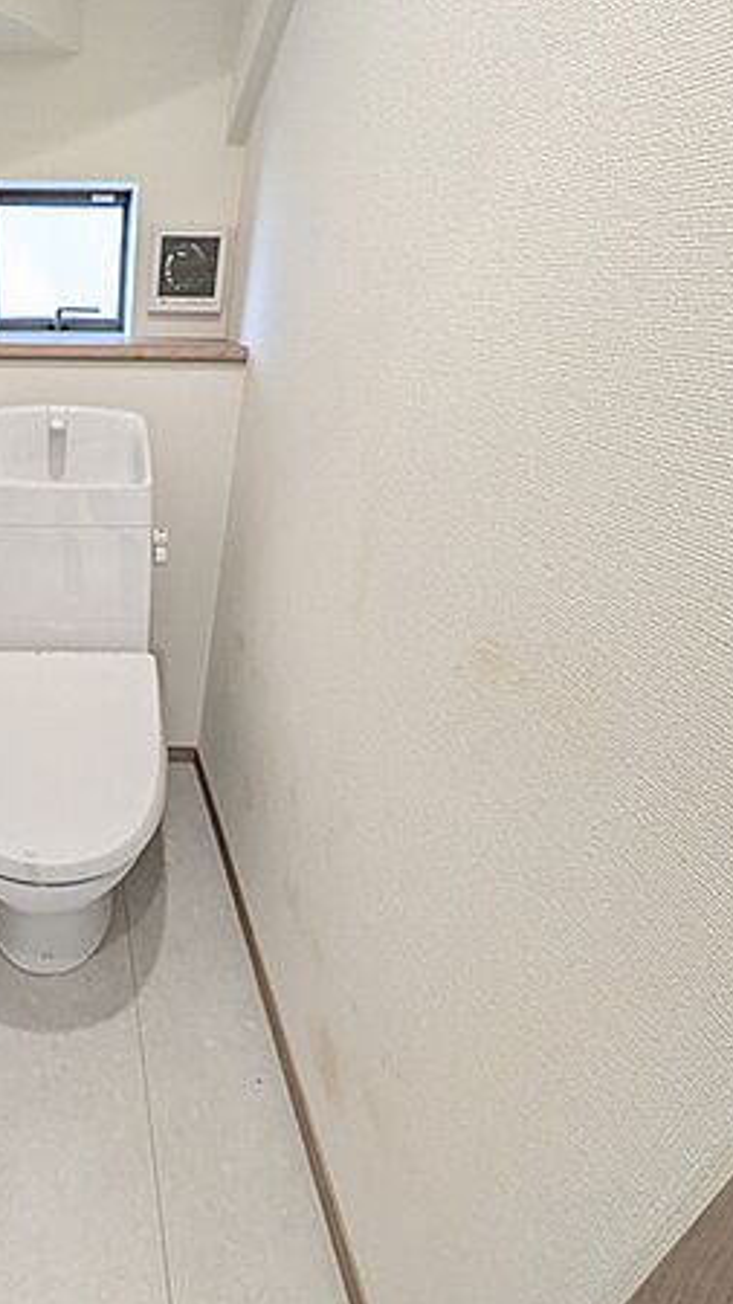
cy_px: 662
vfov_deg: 83.8
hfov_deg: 47.2
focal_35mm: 21
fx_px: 726
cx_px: 49
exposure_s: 1/100
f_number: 2.2
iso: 302
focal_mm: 1.83
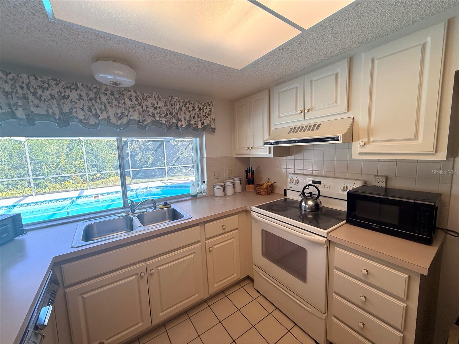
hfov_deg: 102.1
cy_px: 172
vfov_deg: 85.7
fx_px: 186
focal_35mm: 14
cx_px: 230
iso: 125
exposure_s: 1/120
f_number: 2.2
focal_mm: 2.22
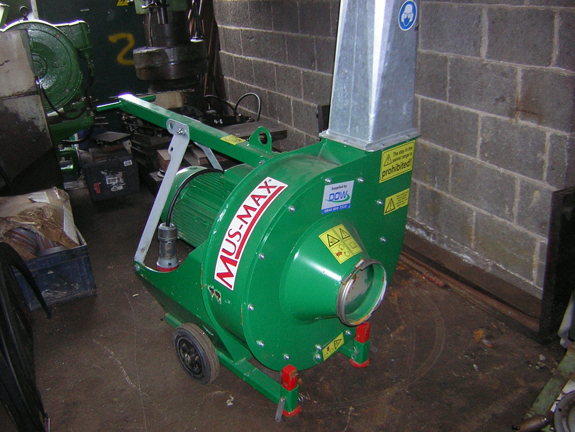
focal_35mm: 36
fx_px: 598
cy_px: 216
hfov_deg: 51.4
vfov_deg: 39.7
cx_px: 288
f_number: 2.6
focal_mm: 4.7
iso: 112
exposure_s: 1/60.1
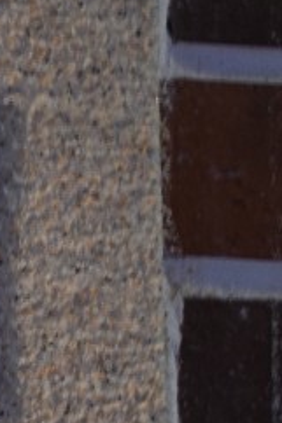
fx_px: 1871
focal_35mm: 159
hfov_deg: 8.0
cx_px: -381
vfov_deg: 12.2
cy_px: 680
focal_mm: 24
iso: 640
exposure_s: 1/10
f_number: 2.8
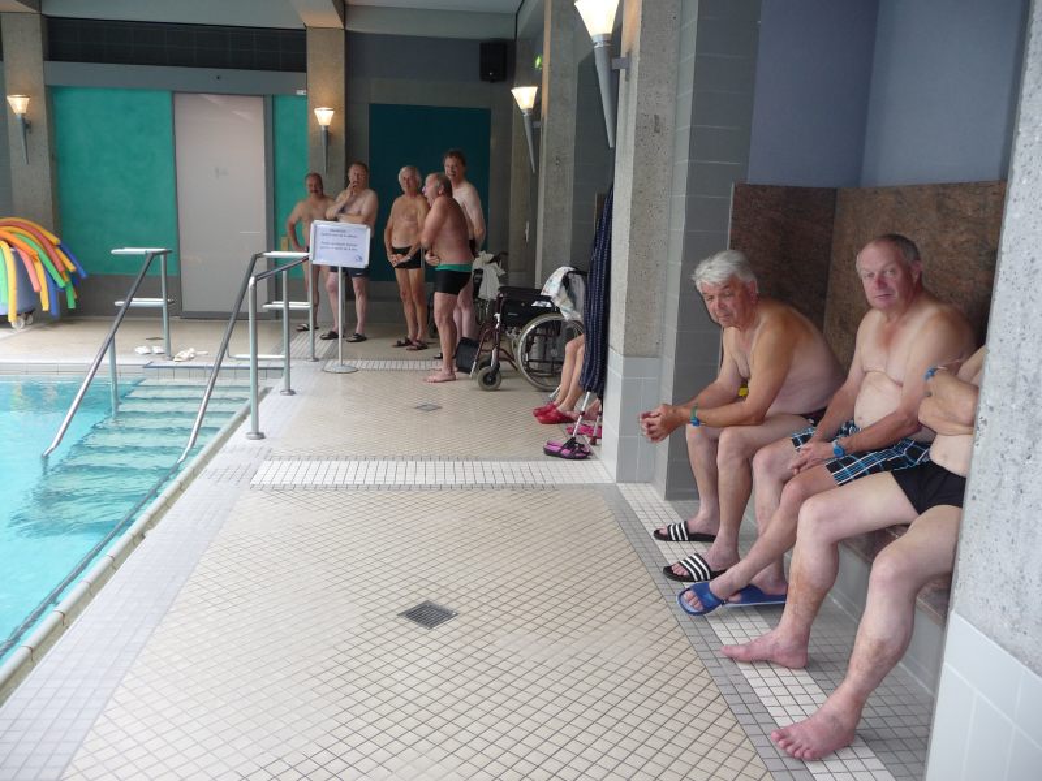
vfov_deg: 49.7
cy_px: 390
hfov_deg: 63.4
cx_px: 521
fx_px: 843
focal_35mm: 28
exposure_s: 1/30
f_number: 3.3
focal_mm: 4.7
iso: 125
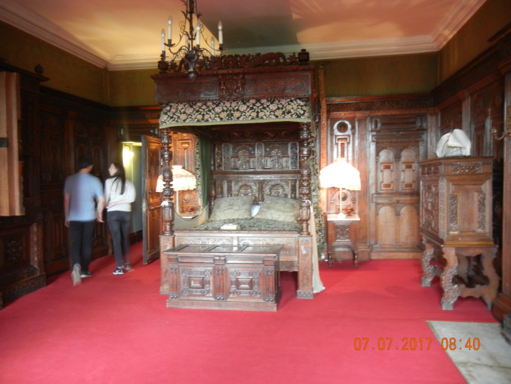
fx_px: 443
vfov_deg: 46.8
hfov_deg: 60.0
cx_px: 256
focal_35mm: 30
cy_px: 192
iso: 400
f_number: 3.5
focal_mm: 5.4
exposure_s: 1/3.2
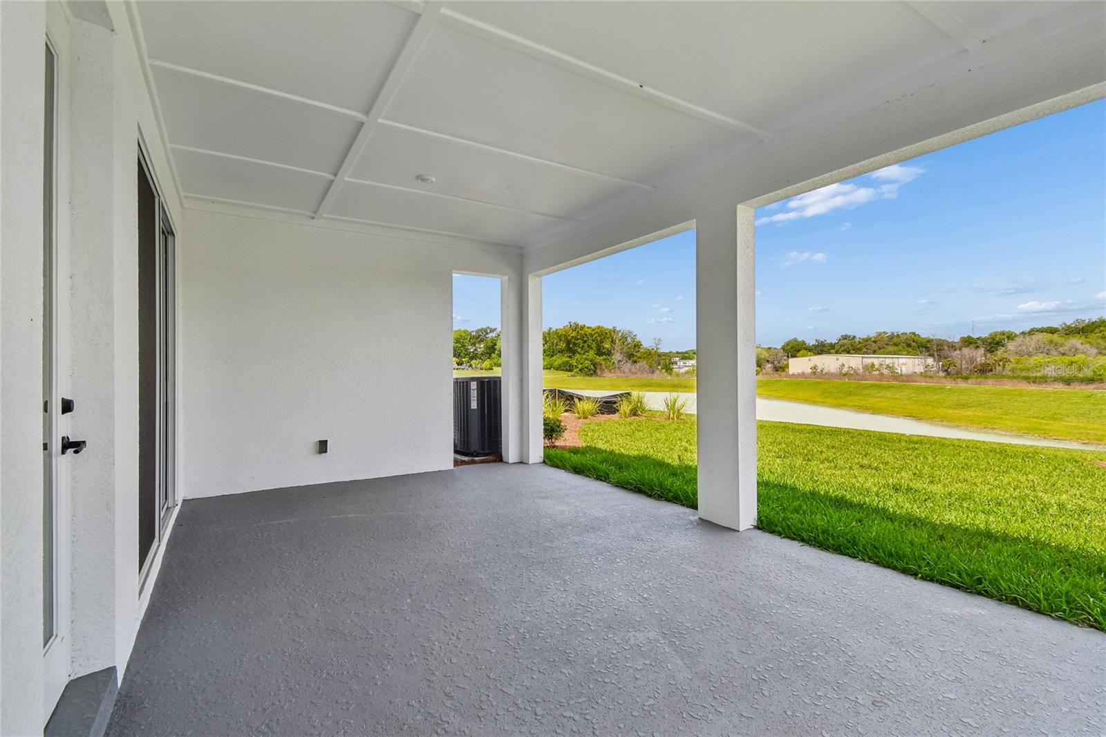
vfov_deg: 77.3
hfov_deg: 100.4
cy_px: 368
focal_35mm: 15
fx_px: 461
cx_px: 553
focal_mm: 10
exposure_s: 1/320
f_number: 7.1
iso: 100
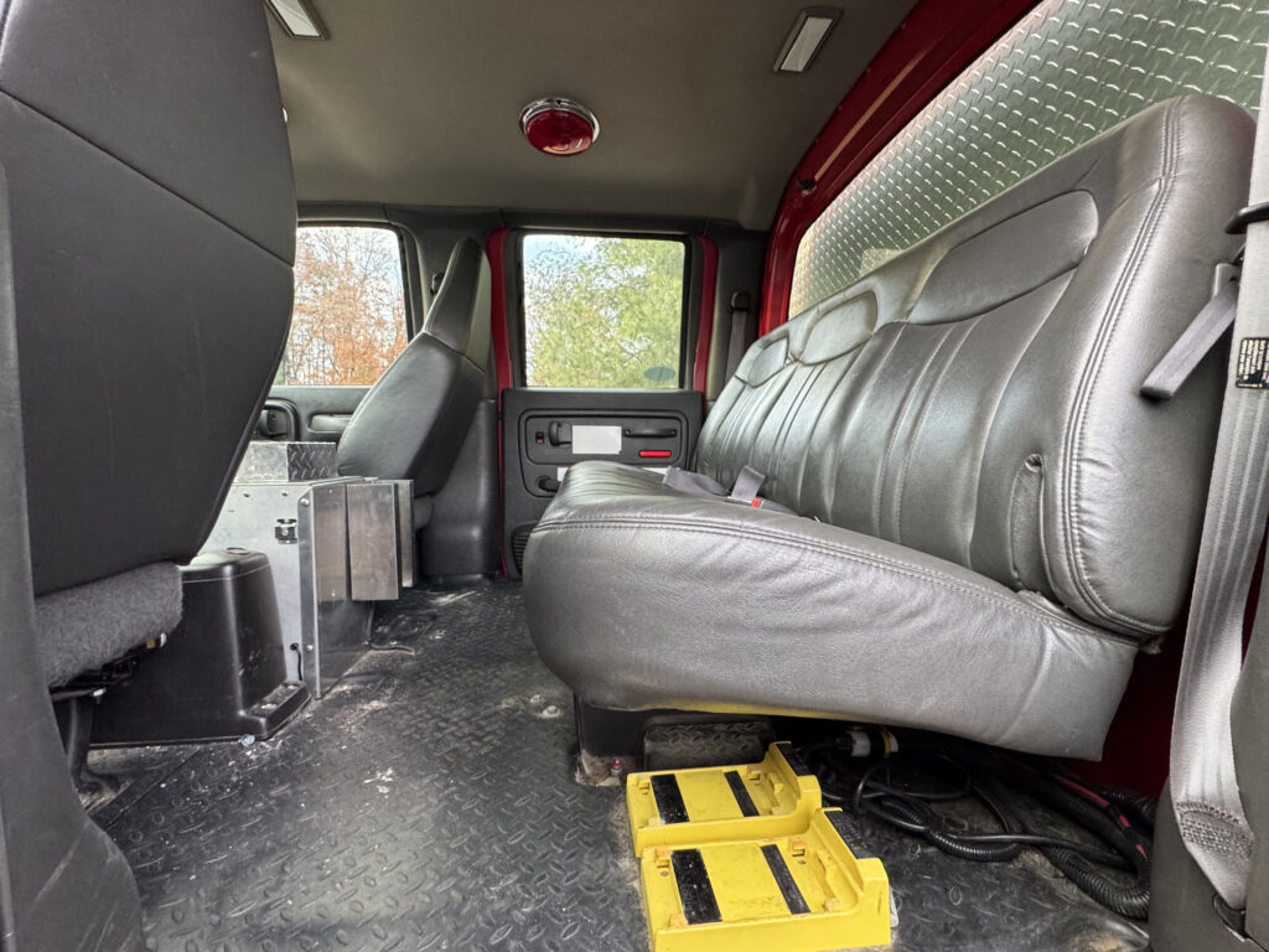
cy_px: 476
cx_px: 634
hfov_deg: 102.1
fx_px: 513
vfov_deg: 85.7
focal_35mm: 14
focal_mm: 2.22
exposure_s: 1/99
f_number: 2.2
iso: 250
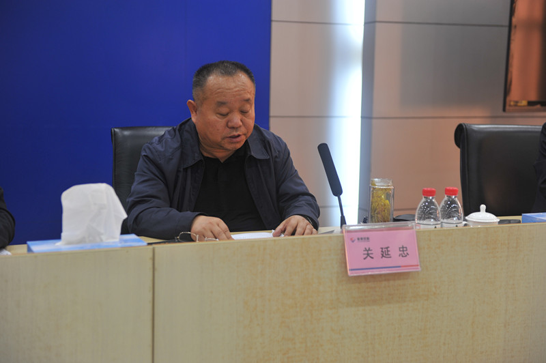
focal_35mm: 55
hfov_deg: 36.3
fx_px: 833
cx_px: 273
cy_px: 182
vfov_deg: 24.6
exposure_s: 1/40
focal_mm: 55
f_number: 3.2
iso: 400
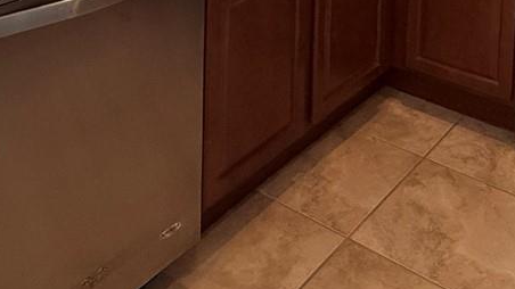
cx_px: 322
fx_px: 737
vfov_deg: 17.8
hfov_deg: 38.3
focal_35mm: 54
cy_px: -233
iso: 250
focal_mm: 2.22
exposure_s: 1/120
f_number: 2.2
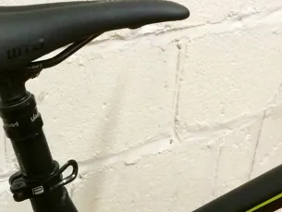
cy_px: 255
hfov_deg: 24.9
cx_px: 30
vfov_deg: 18.4
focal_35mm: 76
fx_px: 619
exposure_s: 1/25
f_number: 2.2
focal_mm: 4.15
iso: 320
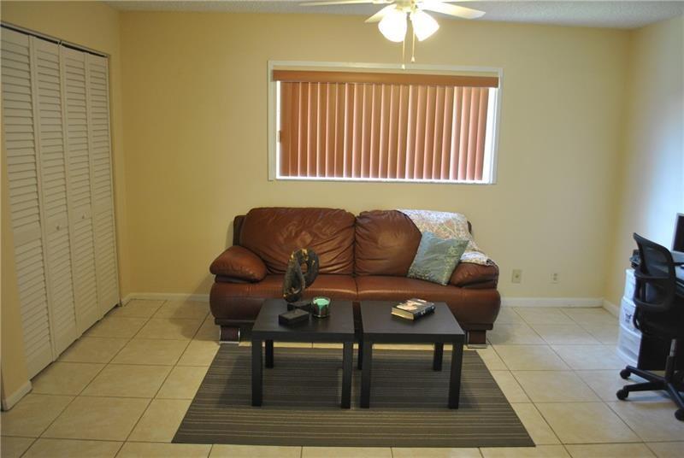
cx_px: 342
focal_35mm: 27
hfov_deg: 67.3
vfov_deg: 48.1
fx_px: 514
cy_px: 229
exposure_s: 1/25
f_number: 3.5
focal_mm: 18
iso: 400
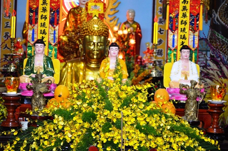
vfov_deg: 16.5
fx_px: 522
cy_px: 76
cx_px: 114
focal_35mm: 82
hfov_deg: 24.6
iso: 1250
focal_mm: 55
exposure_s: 1/60
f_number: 5.6
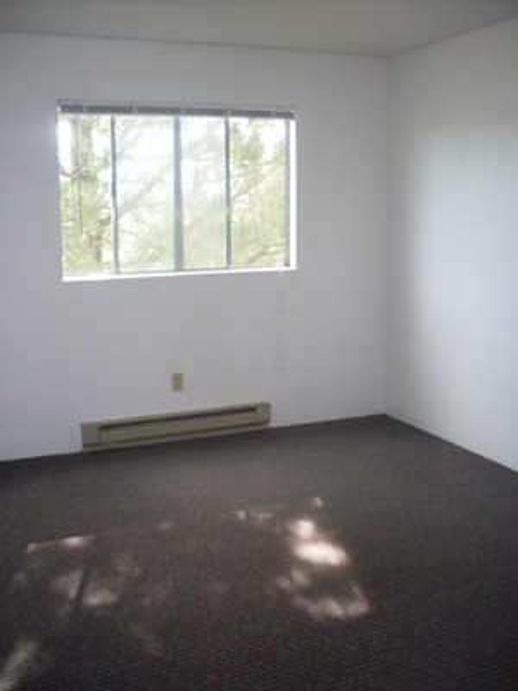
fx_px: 758
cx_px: 259
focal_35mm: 38
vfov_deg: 49.0
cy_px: 346
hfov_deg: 37.7
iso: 100
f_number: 2.8
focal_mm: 6.3
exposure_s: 1/45
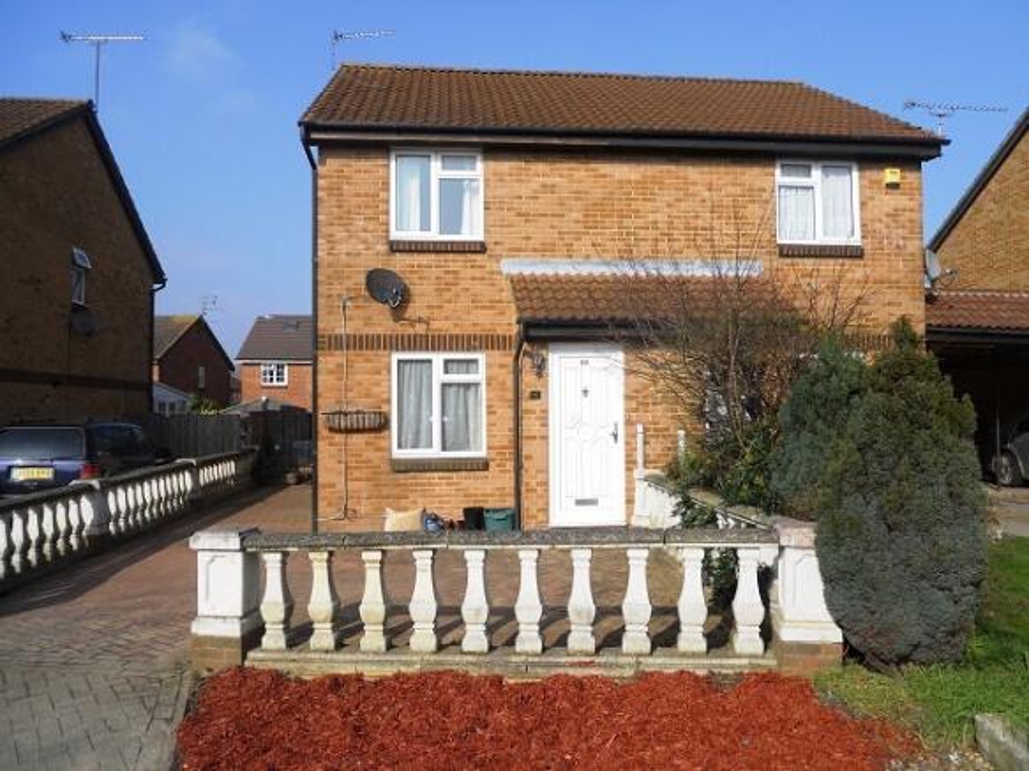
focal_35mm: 28
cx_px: 514
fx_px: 832
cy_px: 386
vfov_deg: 49.7
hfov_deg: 63.5
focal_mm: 5
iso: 80
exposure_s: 1/320
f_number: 5.4
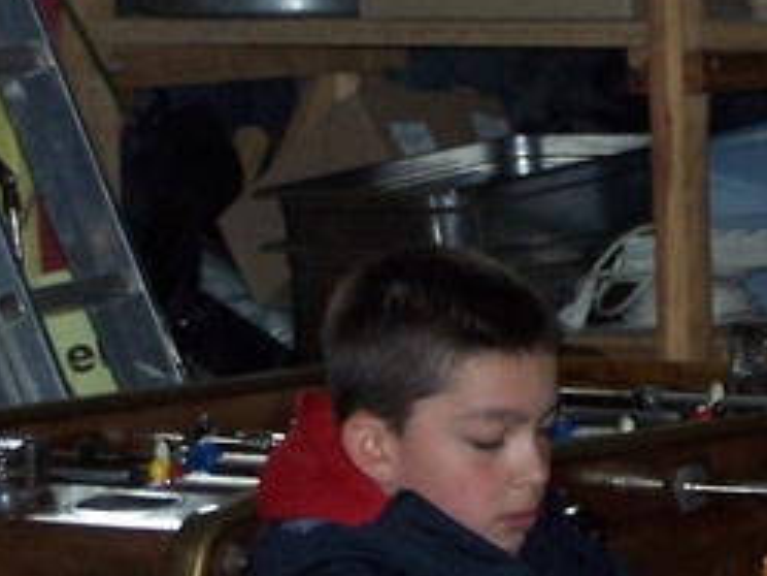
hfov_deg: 7.6
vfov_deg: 5.8
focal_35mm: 257
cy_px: 387
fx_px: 5694
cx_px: 1086
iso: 140
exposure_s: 1/90
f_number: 3.2
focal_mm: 13.7
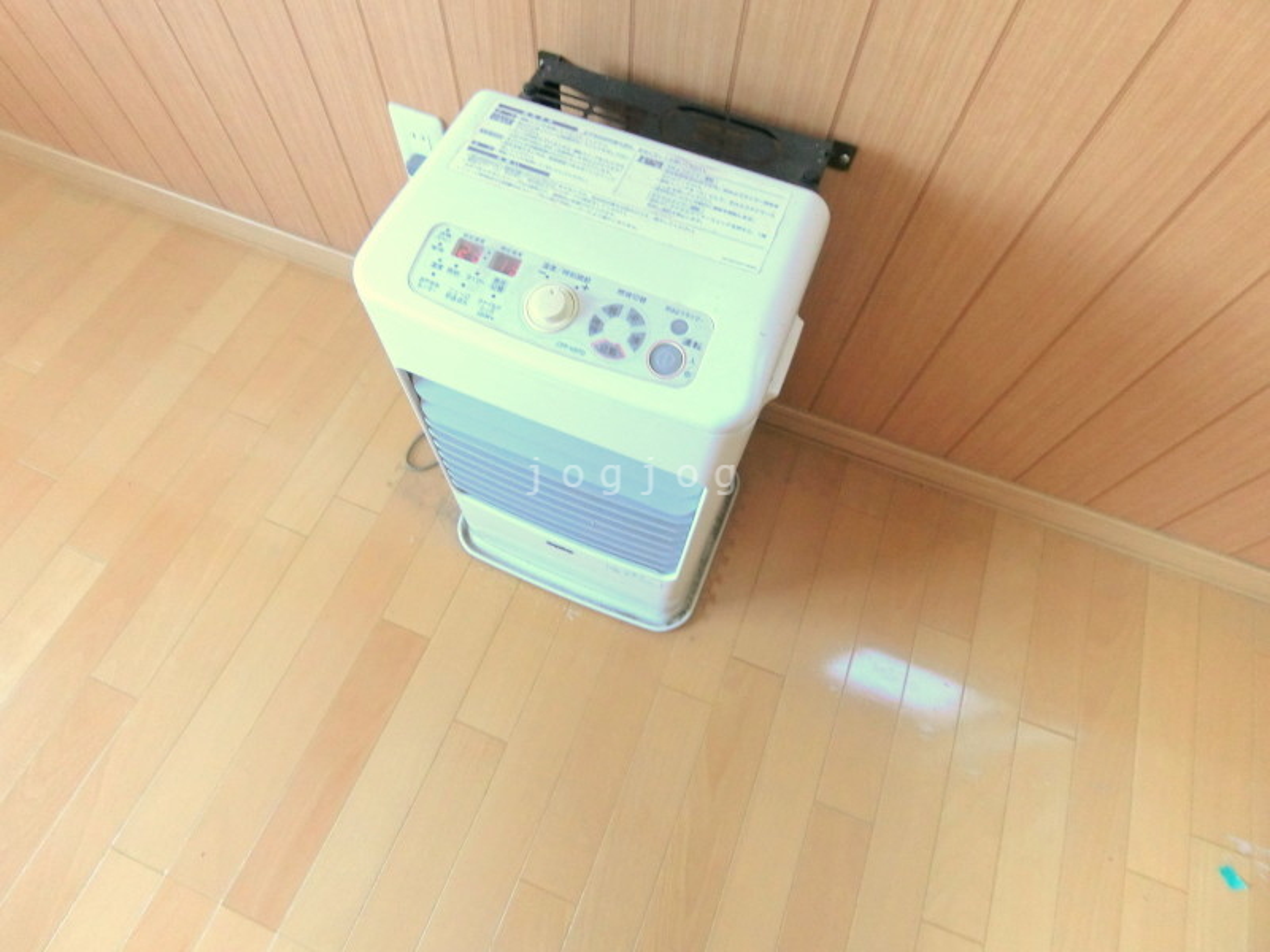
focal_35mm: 19
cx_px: 635
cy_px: 476
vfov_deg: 68.7
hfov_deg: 84.7
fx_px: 697
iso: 800
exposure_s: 1/30
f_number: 6.9
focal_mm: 4.06
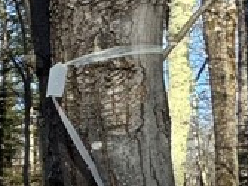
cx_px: -478
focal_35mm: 86
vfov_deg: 16.7
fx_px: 616
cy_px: 190
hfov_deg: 11.9
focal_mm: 2.22
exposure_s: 1/664
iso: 50
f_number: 2.2
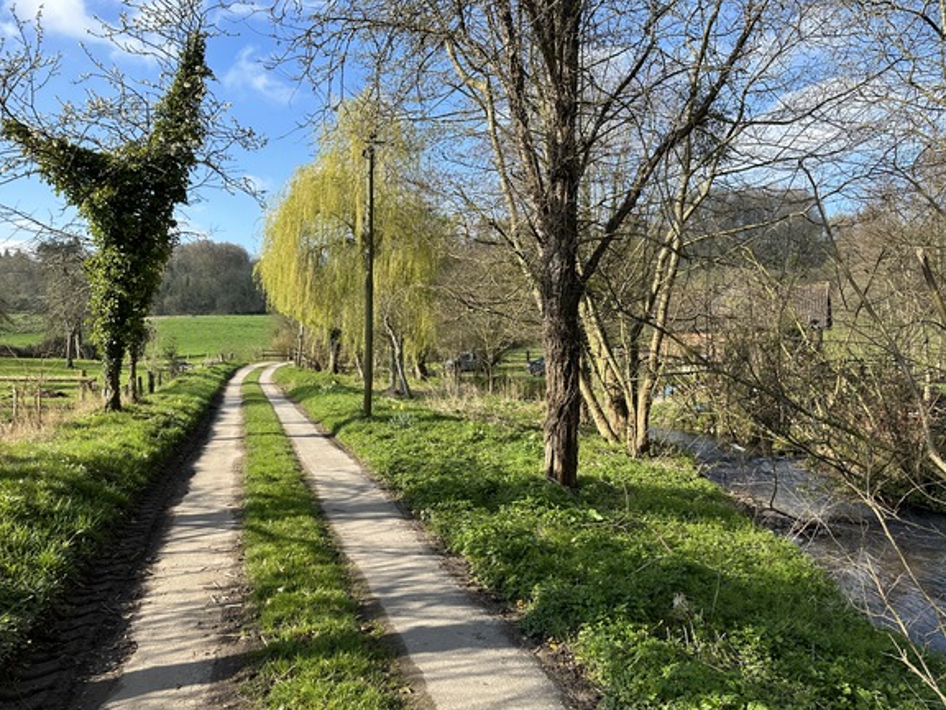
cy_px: 358
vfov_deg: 54.9
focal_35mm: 25
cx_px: 483
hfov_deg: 69.4
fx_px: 683
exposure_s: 1/1845
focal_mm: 6.86
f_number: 1.78
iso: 80
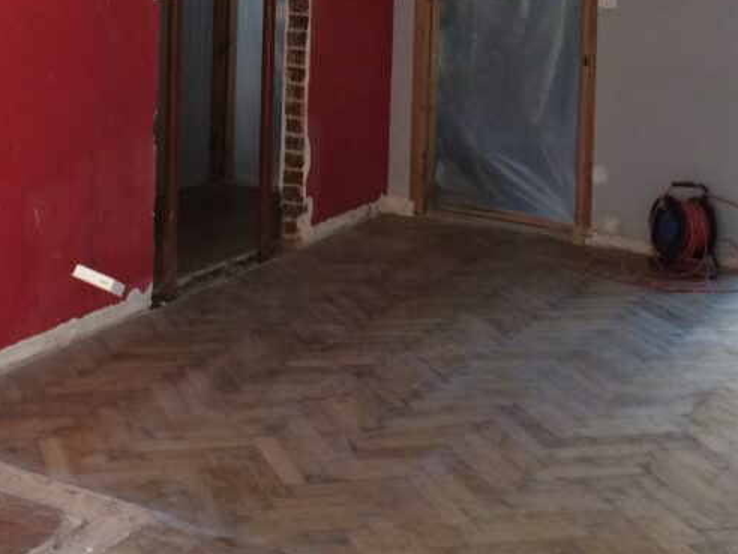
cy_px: -80
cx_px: 154
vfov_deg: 20.2
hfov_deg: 27.6
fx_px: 1471
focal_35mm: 69
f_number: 2.2
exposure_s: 1/33
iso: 80
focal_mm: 4.15
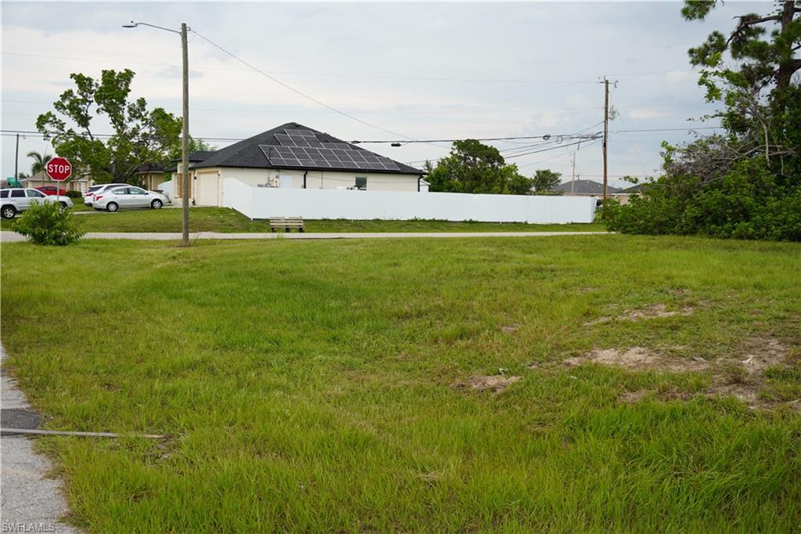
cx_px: 400
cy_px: 267
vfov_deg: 34.2
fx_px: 867
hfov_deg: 49.6
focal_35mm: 39
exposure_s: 1/100
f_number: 5
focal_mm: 26
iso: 100
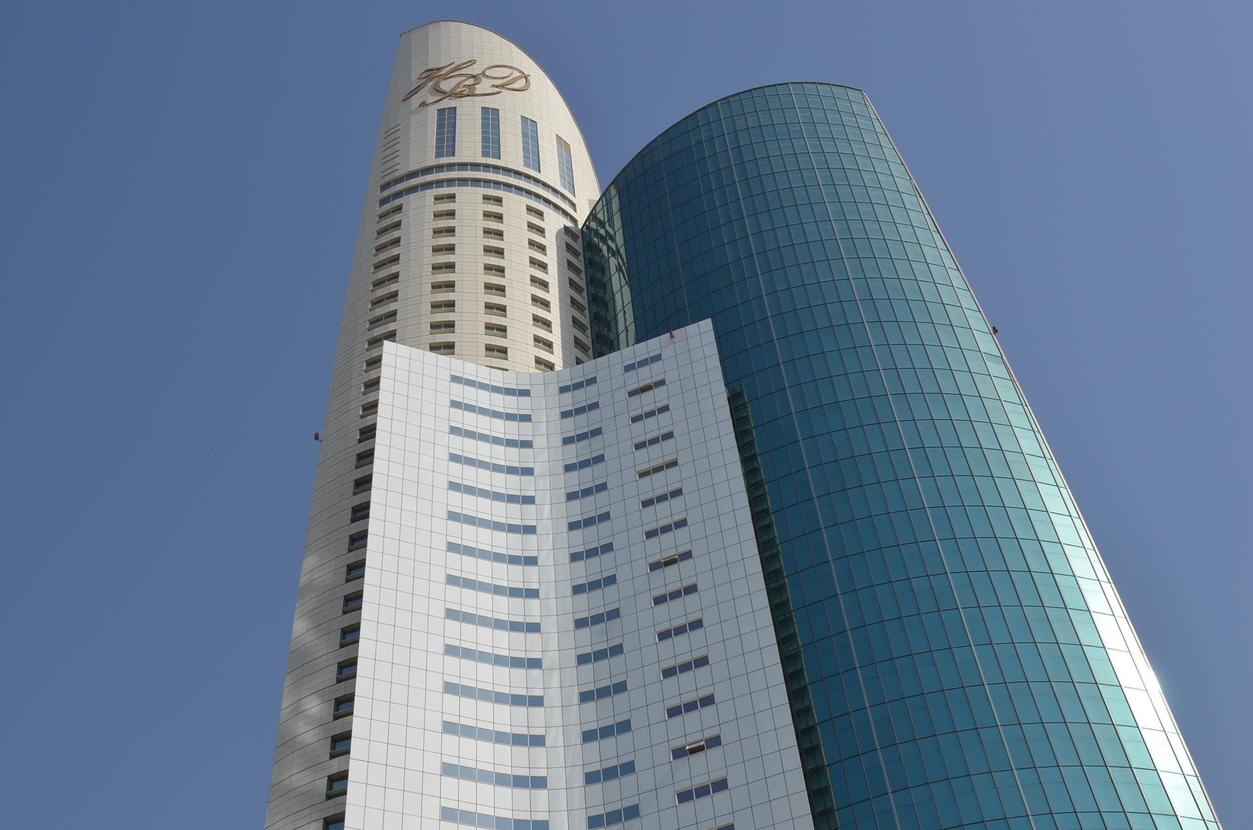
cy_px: 415
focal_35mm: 45
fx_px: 1563
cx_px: 626
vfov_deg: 29.7
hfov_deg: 43.7
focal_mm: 30
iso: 100
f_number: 9
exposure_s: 1/320
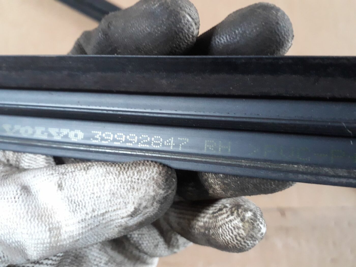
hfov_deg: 65.3
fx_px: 278
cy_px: 134
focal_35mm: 27
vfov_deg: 51.4
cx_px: 178
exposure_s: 1/17
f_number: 1.9
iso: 320
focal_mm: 3.6
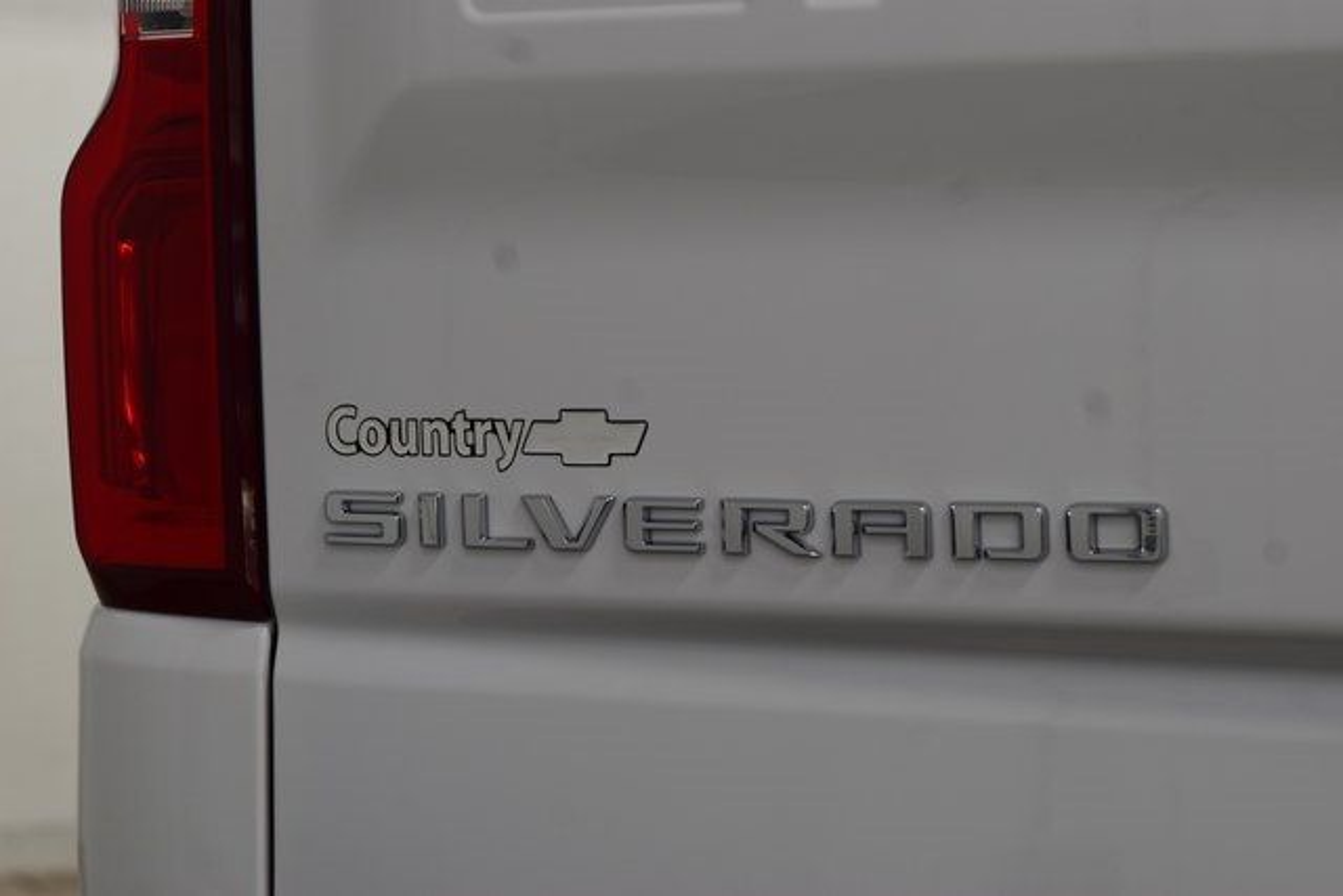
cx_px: 672
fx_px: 3918
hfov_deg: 19.5
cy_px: 448
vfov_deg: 13.0
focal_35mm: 105
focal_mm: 70
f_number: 7.1
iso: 500
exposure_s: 1/30
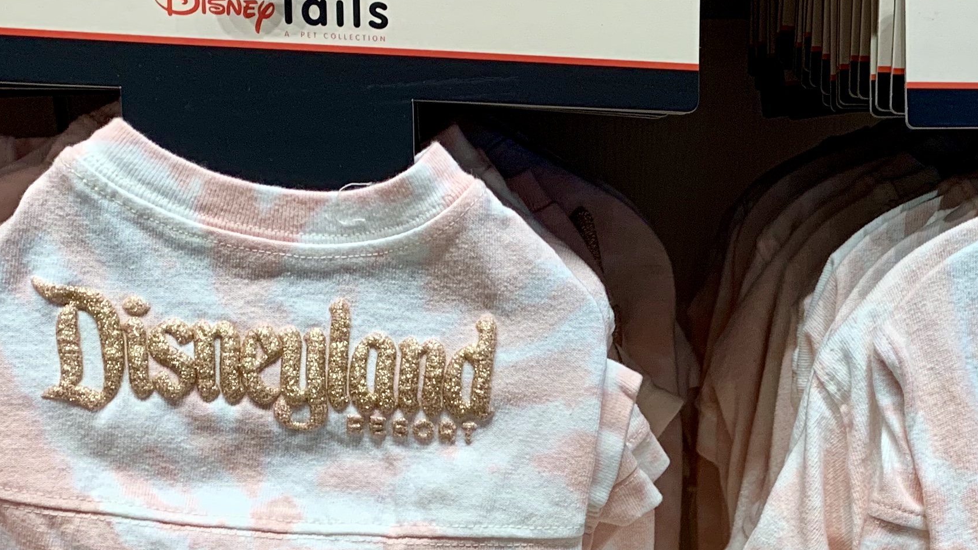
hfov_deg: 29.9
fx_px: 1763
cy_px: 621
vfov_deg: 17.1
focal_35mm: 68
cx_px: 845
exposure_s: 1/120
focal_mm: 4.25
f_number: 1.8
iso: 64
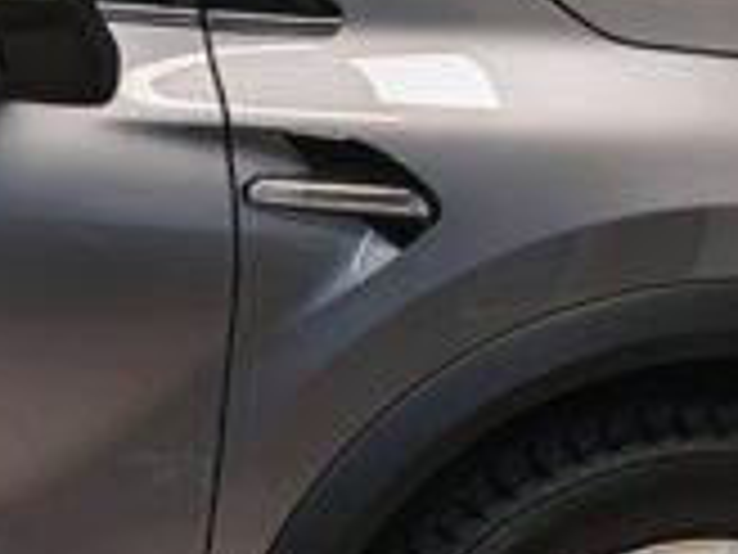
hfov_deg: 12.1
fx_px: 3070
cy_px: 297
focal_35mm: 144
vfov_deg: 10.3
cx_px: -747
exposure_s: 1/50
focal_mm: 5.4
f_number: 1.6
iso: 64
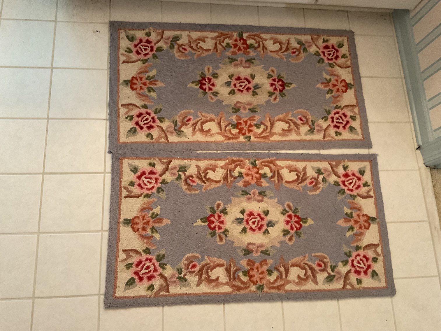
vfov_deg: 48.2
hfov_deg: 61.7
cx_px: 220
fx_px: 369
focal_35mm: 29
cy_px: 166
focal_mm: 3
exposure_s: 1/60
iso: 250
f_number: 1.8
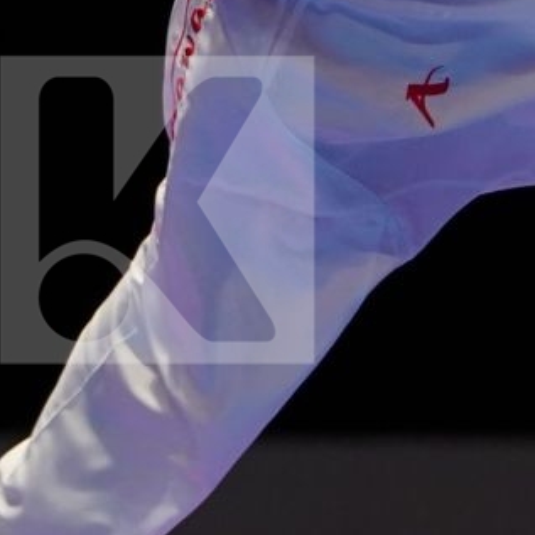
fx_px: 14531
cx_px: 1301
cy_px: -390
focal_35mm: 831
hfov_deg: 2.1
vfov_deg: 2.1
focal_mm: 115
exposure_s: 1/1000
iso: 1250
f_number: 2.8
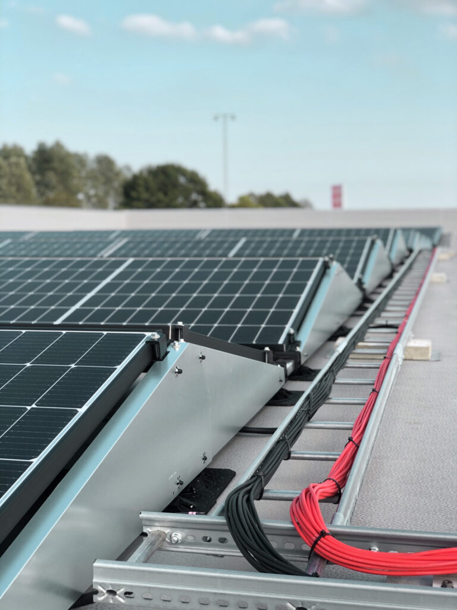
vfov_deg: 36.8
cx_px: 228
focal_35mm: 52
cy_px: 305
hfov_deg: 28.0
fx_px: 915
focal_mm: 6
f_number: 2.4
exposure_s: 1/216
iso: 16
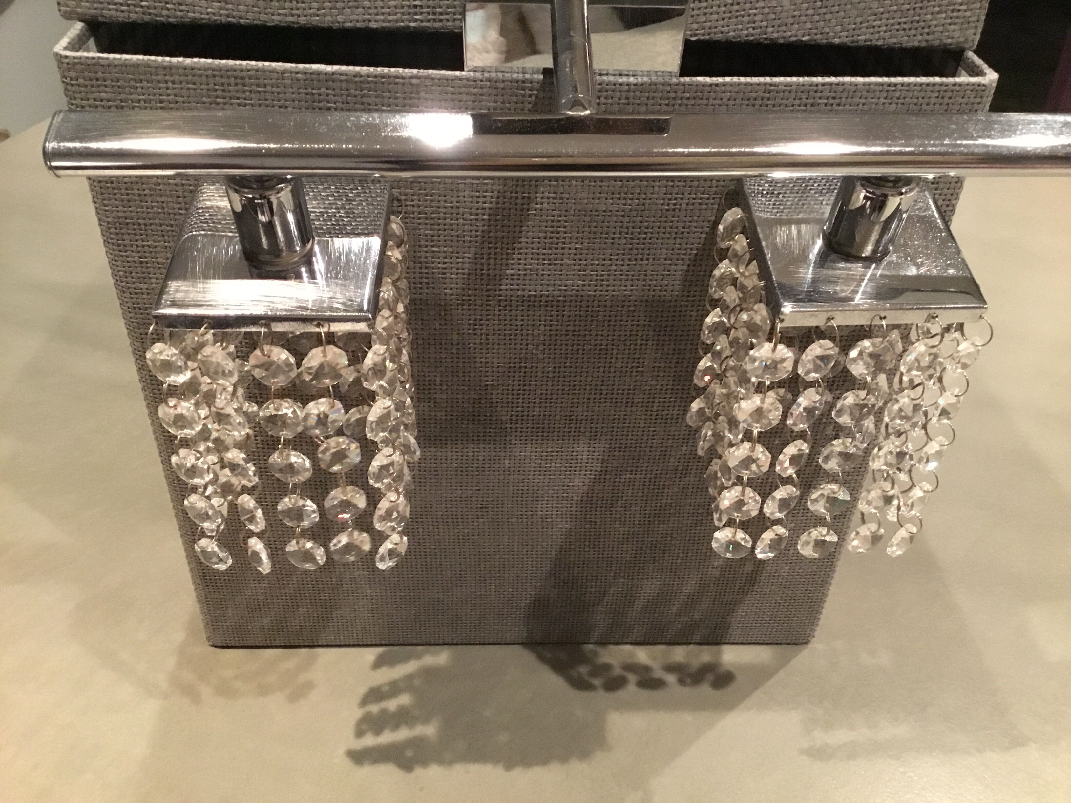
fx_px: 959
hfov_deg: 58.4
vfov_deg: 45.4
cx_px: 536
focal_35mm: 31
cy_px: 402
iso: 400
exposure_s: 1/17
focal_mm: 3.3
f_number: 2.4
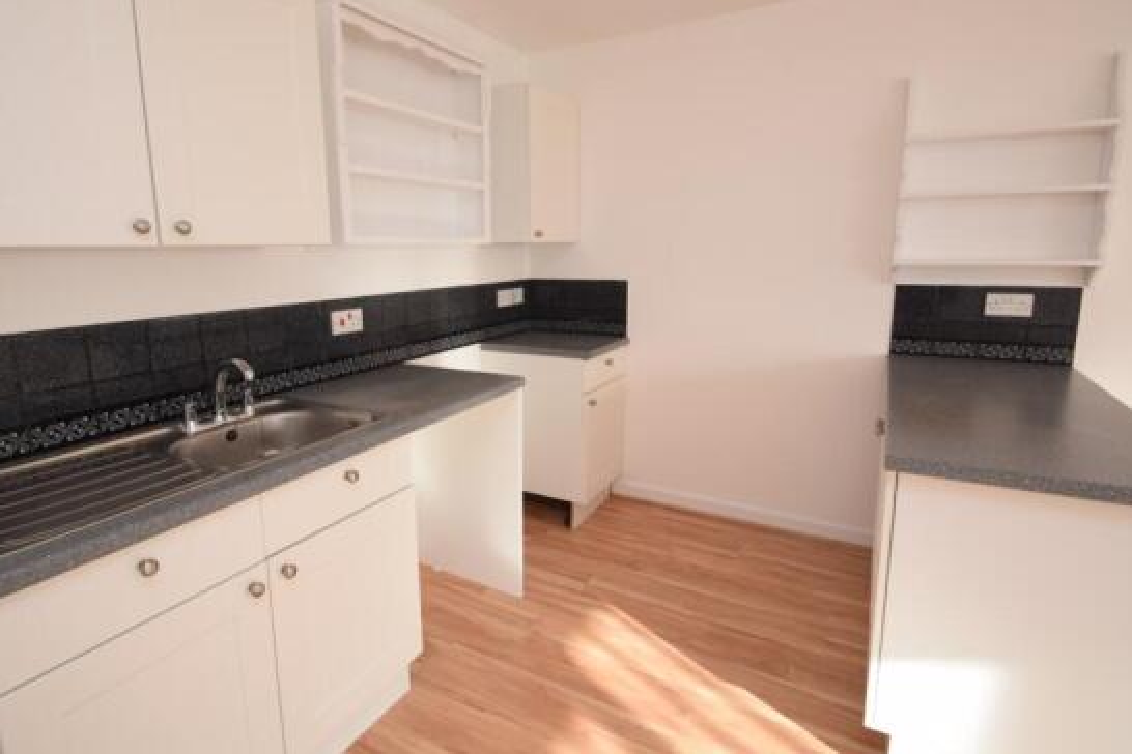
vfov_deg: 67.3
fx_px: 566
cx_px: 530
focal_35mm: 18
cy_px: 347
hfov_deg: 89.9
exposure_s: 1/125
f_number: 5.6
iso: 220
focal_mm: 10
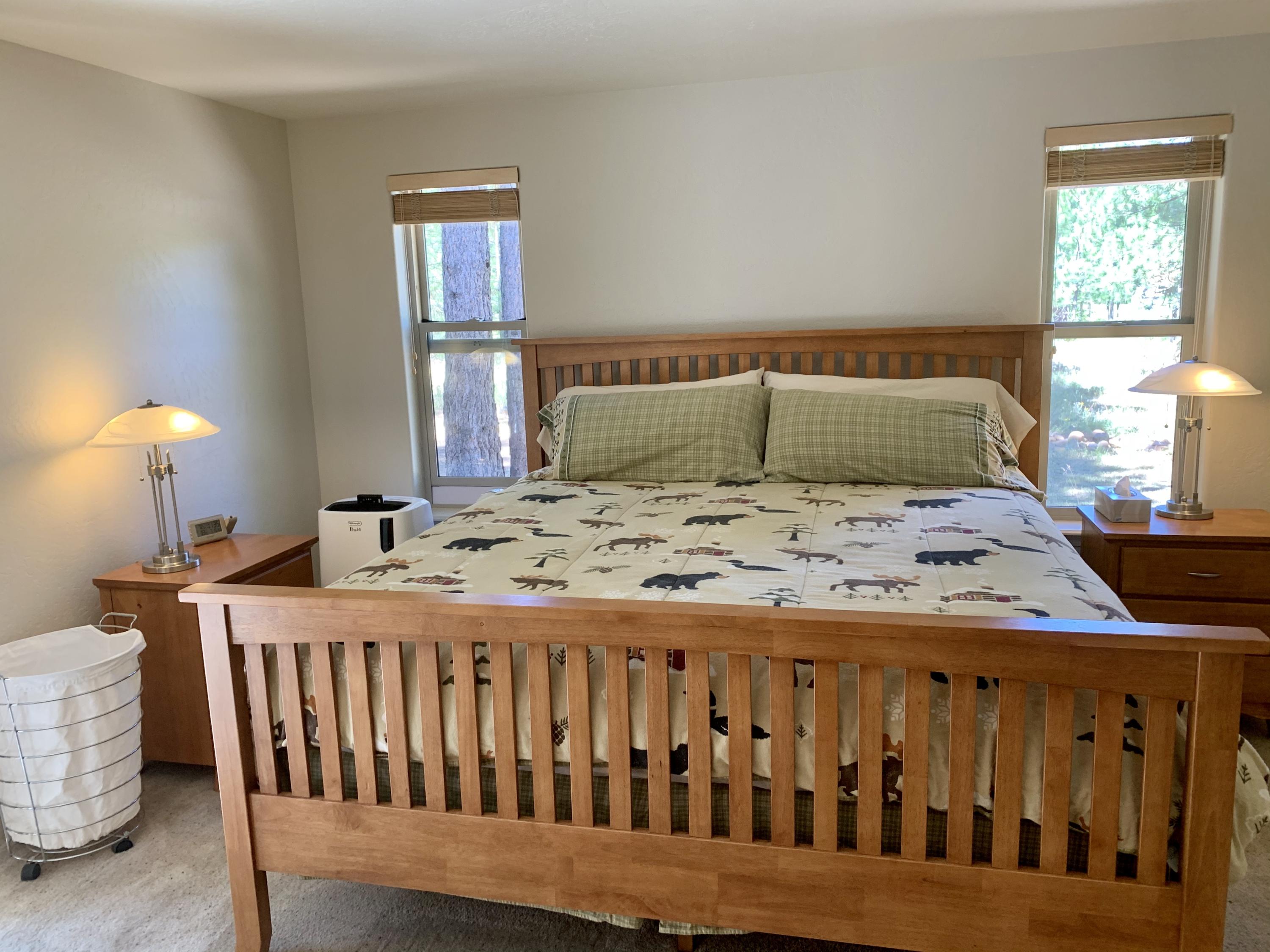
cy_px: 476
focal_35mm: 26
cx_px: 635
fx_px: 954
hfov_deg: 67.3
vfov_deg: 53.1
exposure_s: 1/60
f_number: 1.8
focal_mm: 4.25
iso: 80
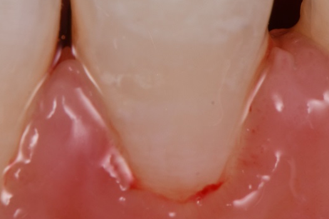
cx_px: 85
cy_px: -24
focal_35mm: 404
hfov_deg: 5.1
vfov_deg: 3.4
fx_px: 3692
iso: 200
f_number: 32
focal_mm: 105
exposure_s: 1/160
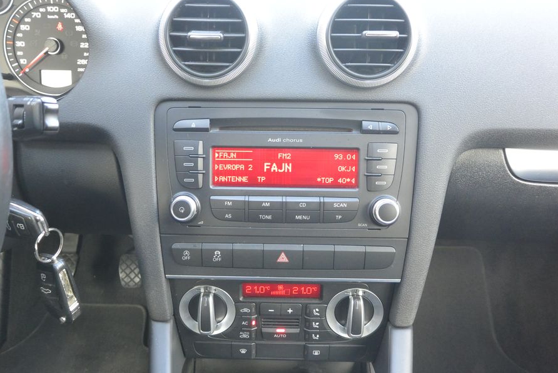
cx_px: 266
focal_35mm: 31
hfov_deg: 60.3
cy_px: 187
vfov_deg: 42.3
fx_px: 481
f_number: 3.5
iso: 1000
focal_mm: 10
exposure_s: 1/30
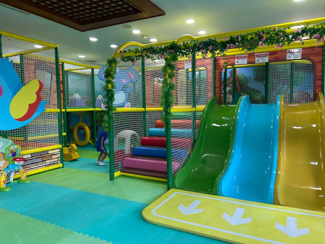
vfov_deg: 53.1
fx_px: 244
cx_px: 162
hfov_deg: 67.3
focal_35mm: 26
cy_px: 122
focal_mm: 5.7
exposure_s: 1/120
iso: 125
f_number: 1.5
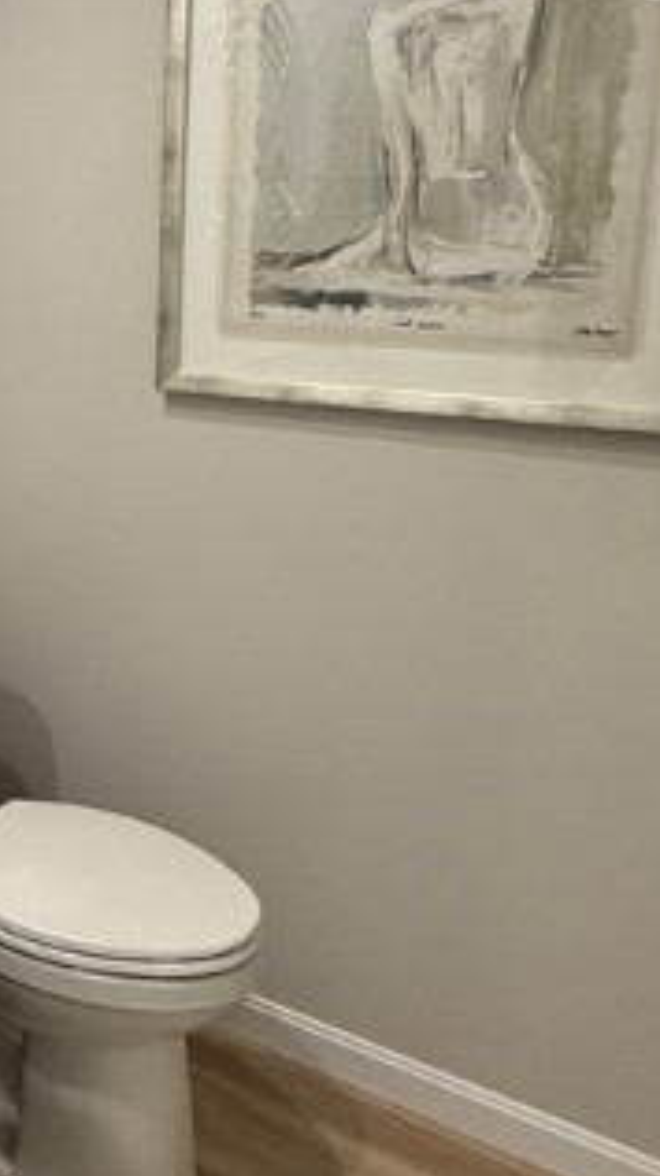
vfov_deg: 53.5
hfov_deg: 28.9
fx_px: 1153
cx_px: -67
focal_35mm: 37
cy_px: 453
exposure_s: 1/120
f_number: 2.2
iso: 250
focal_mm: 2.22
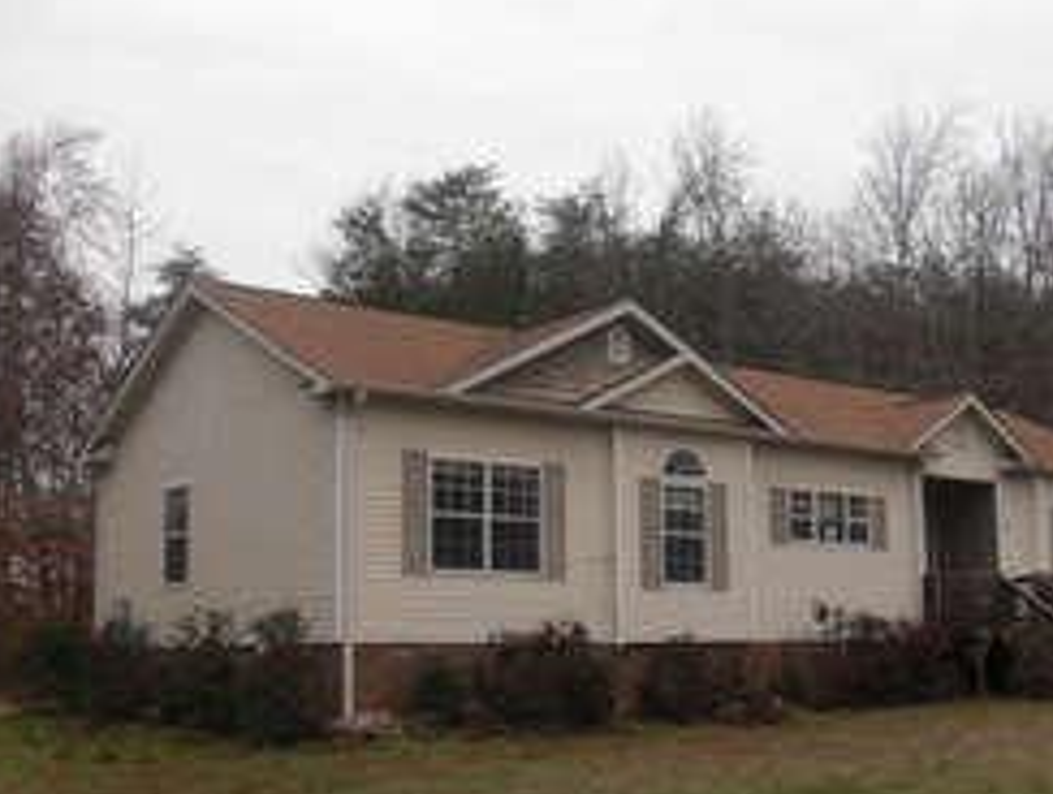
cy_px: 423
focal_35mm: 51
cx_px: 699
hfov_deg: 37.0
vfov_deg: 28.6
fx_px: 1554
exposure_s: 1/250
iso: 50
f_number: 2.8
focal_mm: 6.3
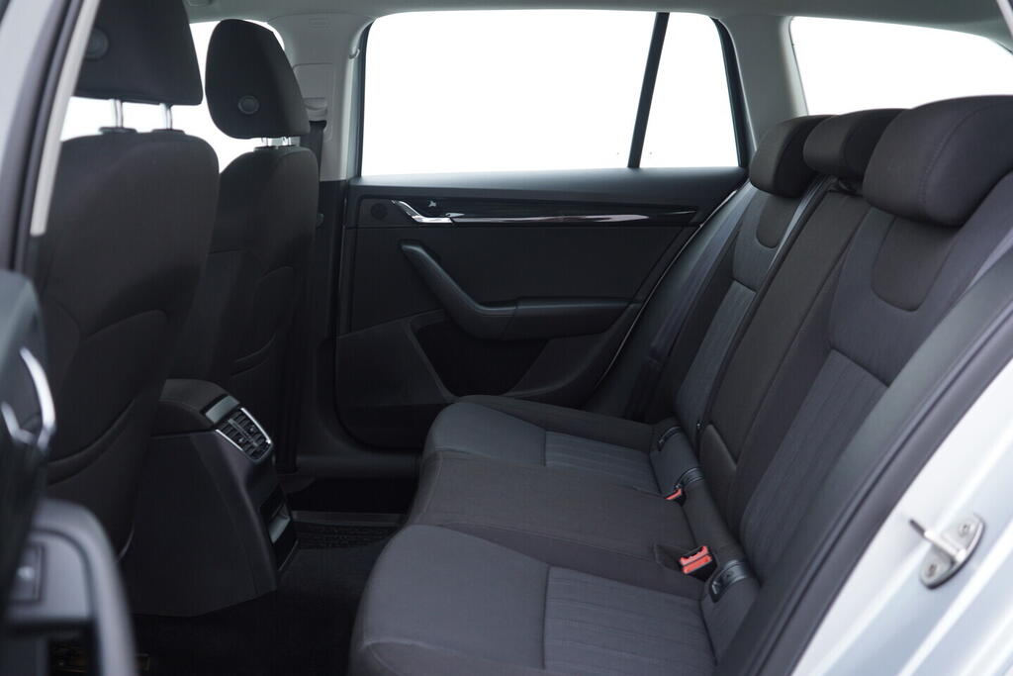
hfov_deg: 53.1
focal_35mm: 36
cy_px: 338
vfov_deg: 36.9
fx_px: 1013
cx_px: 506
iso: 160
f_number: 2.8
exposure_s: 1/40
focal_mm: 24
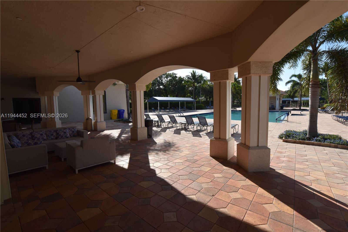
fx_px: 145
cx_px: 174
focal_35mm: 15
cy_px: 116
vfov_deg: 77.3
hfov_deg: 100.4
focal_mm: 10
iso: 200
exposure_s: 1/400
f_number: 8
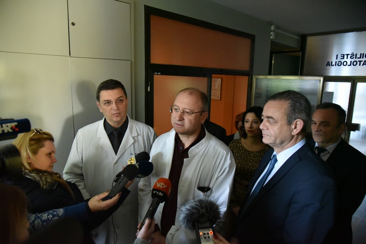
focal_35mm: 24
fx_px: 244
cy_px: 122
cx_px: 183
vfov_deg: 53.2
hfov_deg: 73.7
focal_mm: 24
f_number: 4
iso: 10000
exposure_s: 1/160
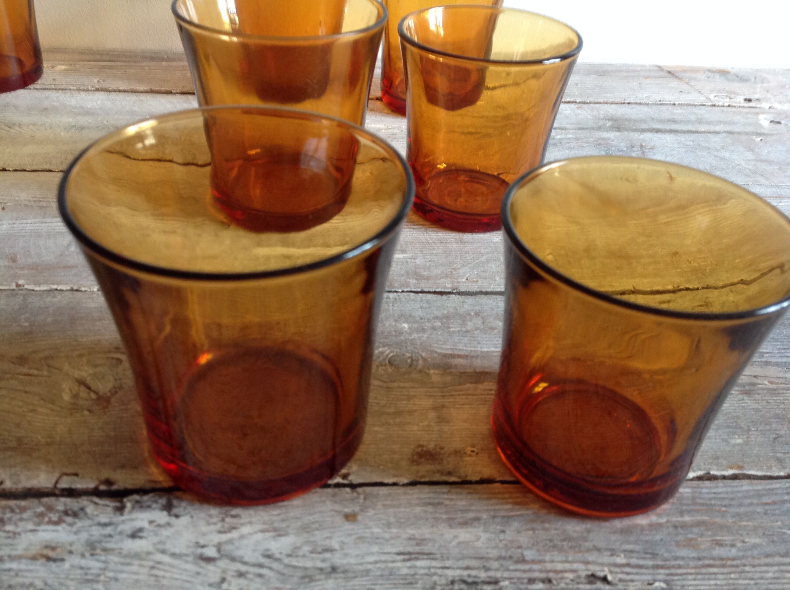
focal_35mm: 35
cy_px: 295
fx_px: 798
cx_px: 395
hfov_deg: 52.7
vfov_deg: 40.6
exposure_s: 1/15
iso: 160
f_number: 2.4
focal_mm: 4.28
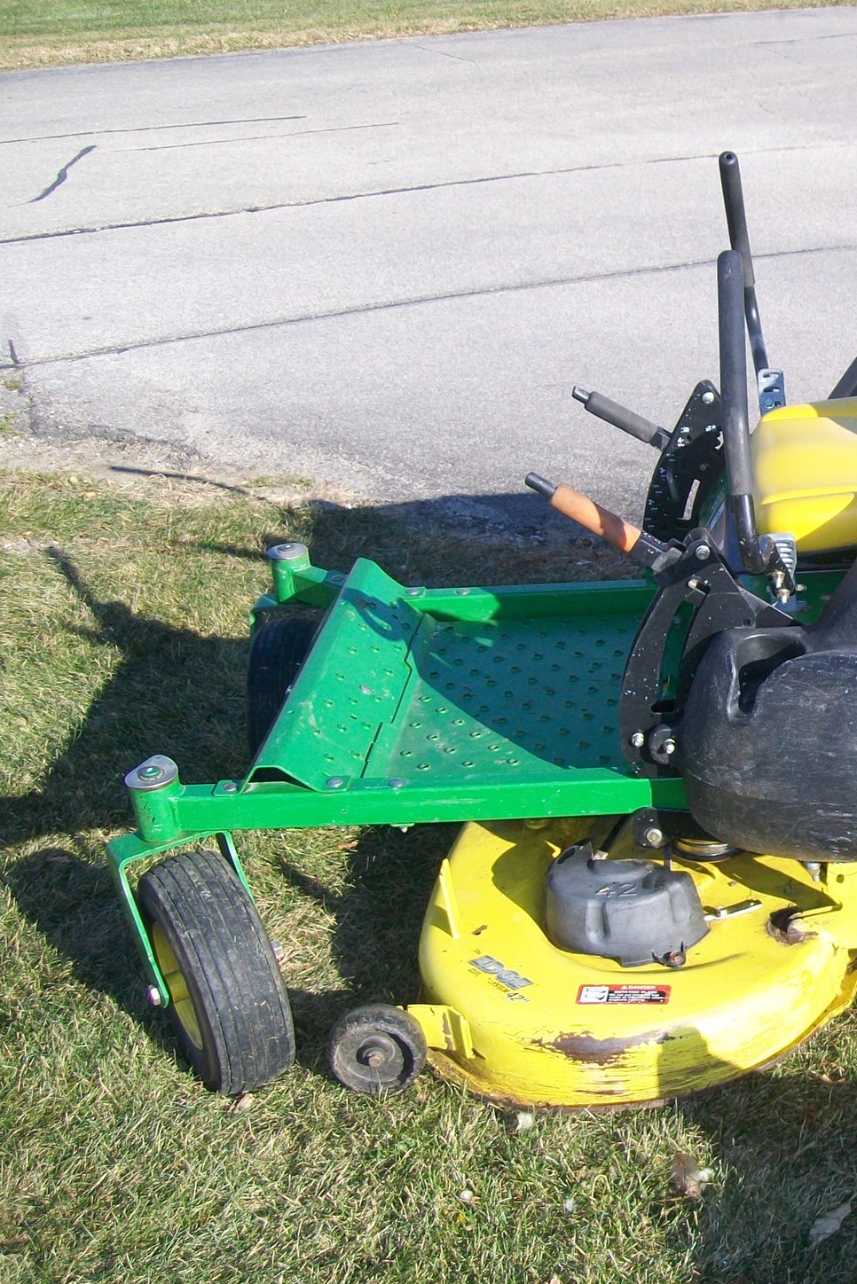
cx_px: 872
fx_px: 1784
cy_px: 607
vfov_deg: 39.6
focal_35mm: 50
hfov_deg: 25.6
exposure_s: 1/640
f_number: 2.7
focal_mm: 6.1
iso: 64
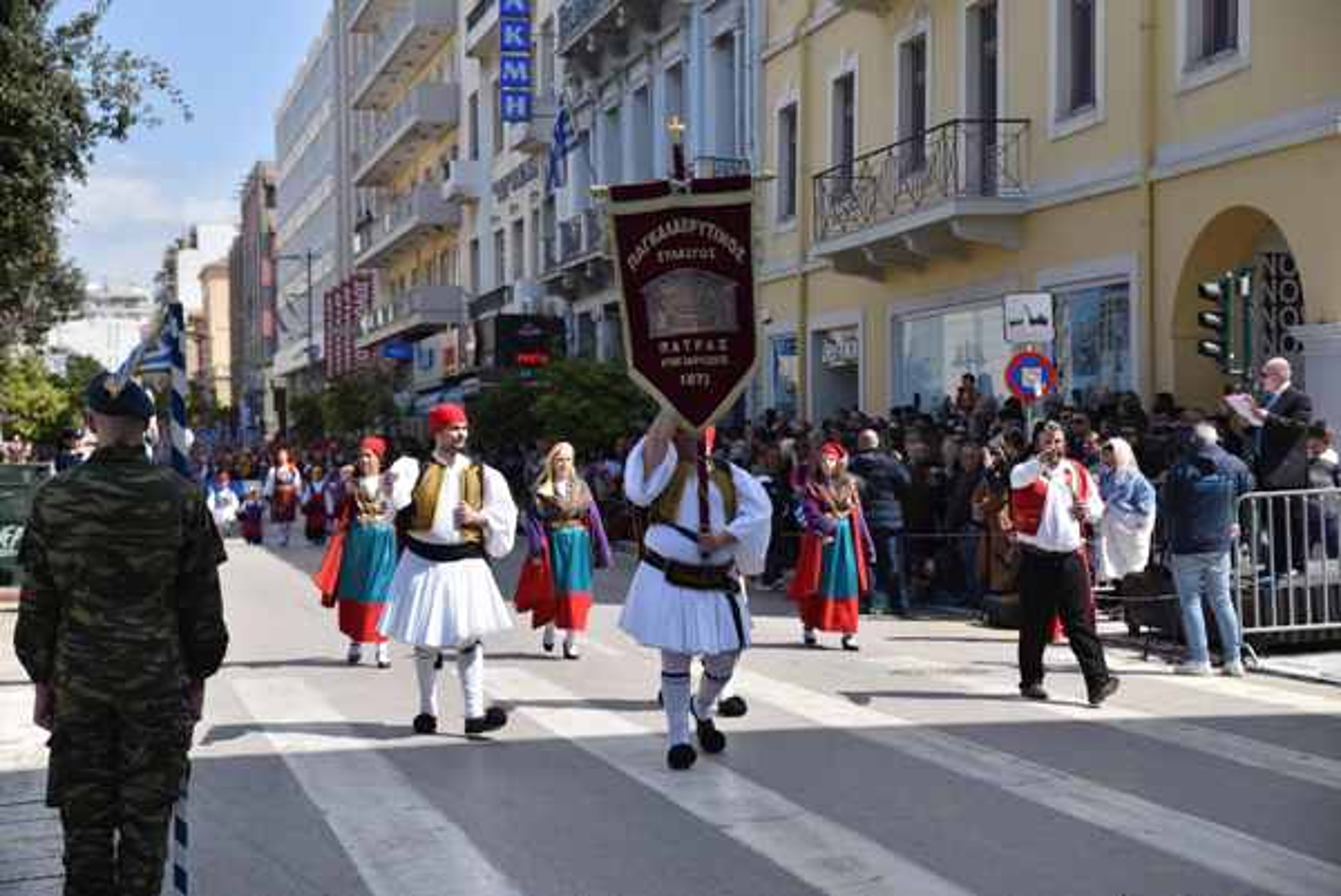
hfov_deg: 34.5
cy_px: 448
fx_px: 2162
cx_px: 670
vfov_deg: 23.4
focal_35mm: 58
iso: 200
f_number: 4.5
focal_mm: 58
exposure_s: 1/1600
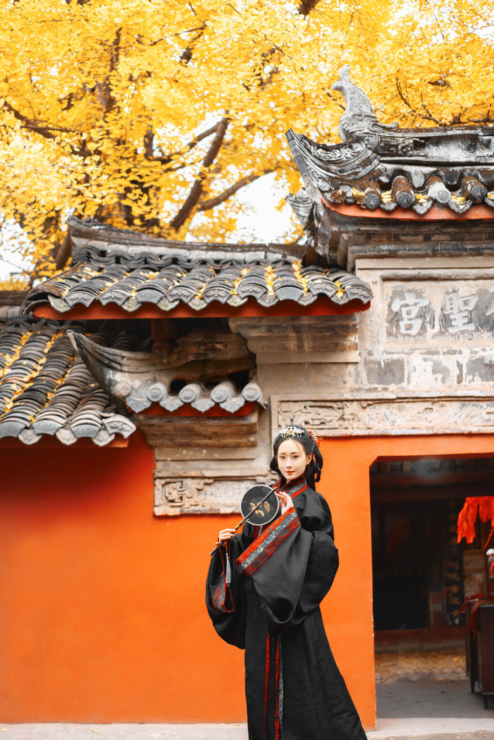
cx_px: 247
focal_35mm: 55
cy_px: 370
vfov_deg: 36.2
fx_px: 1132
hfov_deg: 24.6
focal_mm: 55
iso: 200
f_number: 1.8
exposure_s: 1/1250
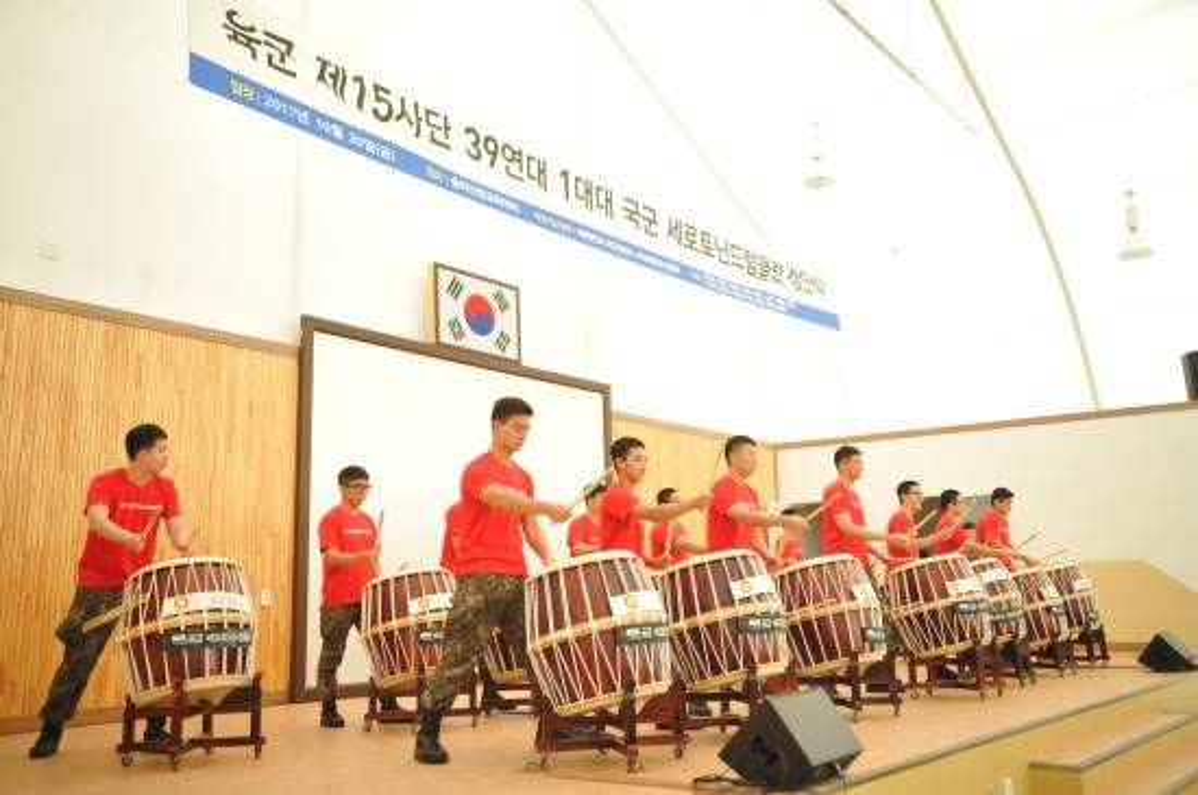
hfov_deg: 58.8
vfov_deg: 41.0
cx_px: 599
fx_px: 1063
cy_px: 398
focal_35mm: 32
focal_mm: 32
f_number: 2.8
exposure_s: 1/1000
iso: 2200
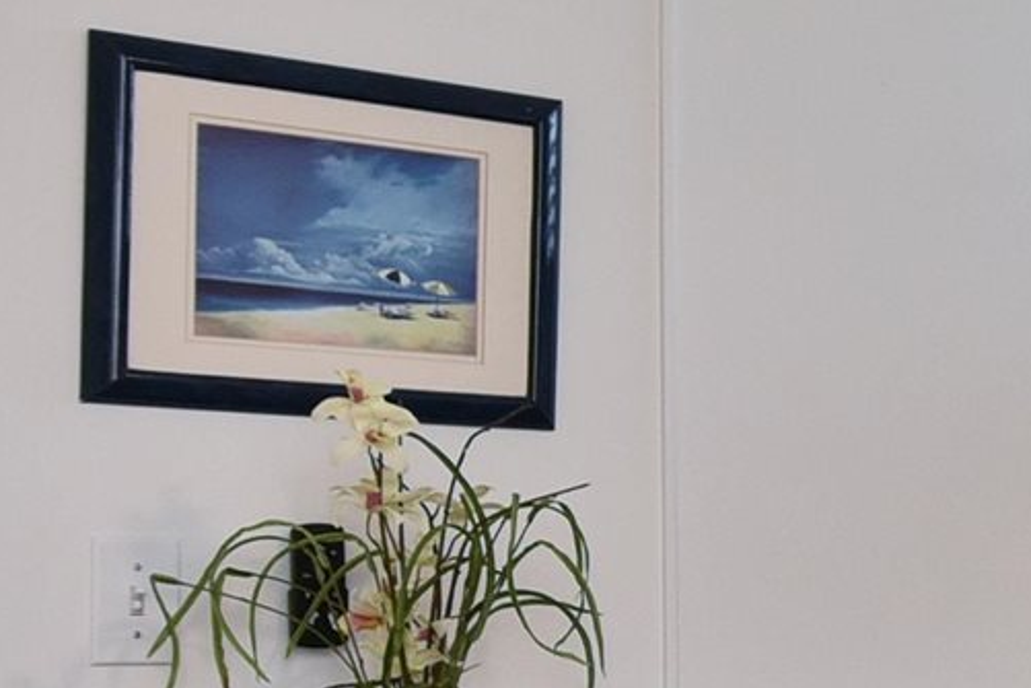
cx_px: 2132
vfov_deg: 14.8
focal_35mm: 92
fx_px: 2635
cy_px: 560
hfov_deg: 16.3
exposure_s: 1/100
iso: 800
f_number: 5
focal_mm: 15
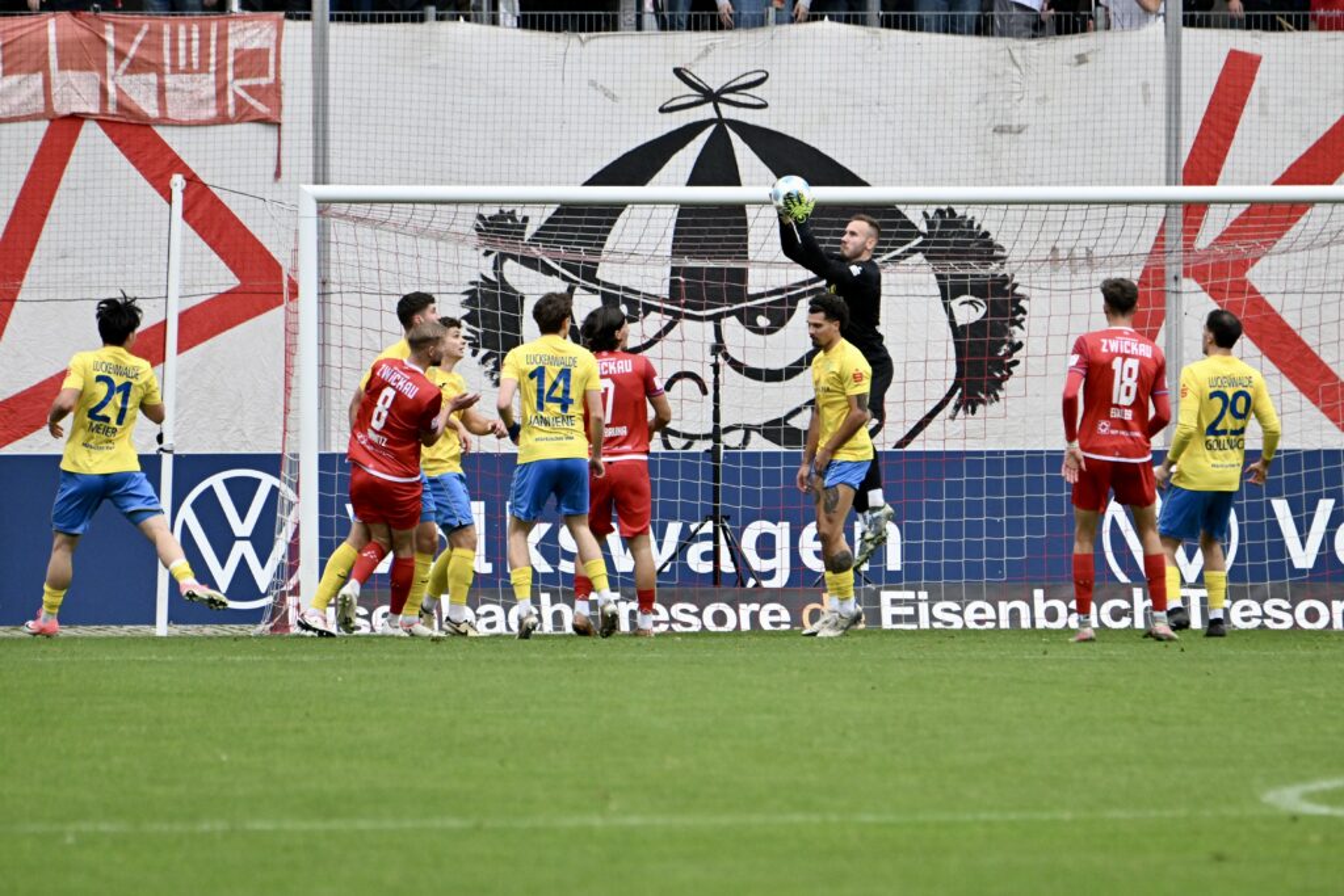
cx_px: 672
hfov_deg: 5.2
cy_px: 448
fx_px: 14934
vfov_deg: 3.4
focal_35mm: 400
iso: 3600
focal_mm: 400
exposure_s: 1/1600
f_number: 5.6
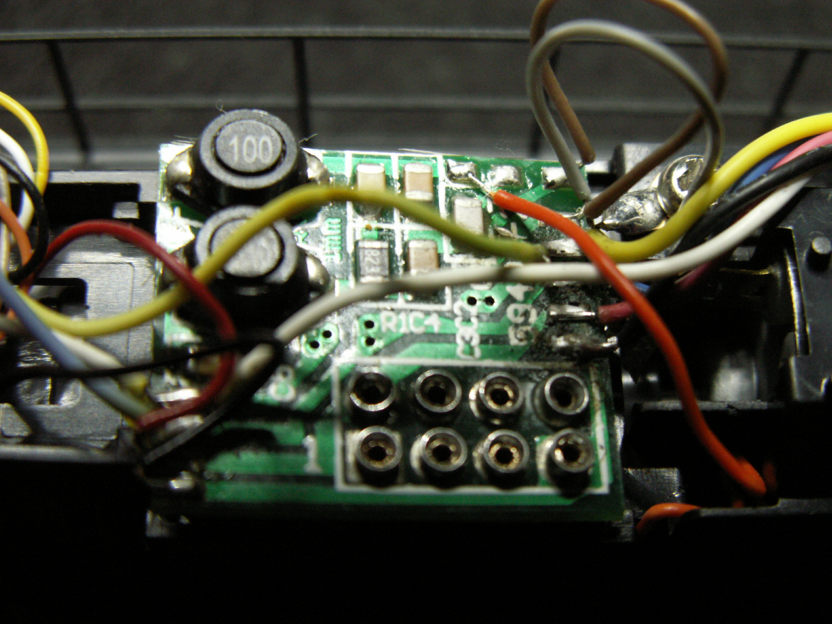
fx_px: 1490
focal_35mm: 62
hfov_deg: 31.2
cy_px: 312
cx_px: 416
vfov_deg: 23.7
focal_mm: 10.28
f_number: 3.2
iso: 160
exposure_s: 1/40
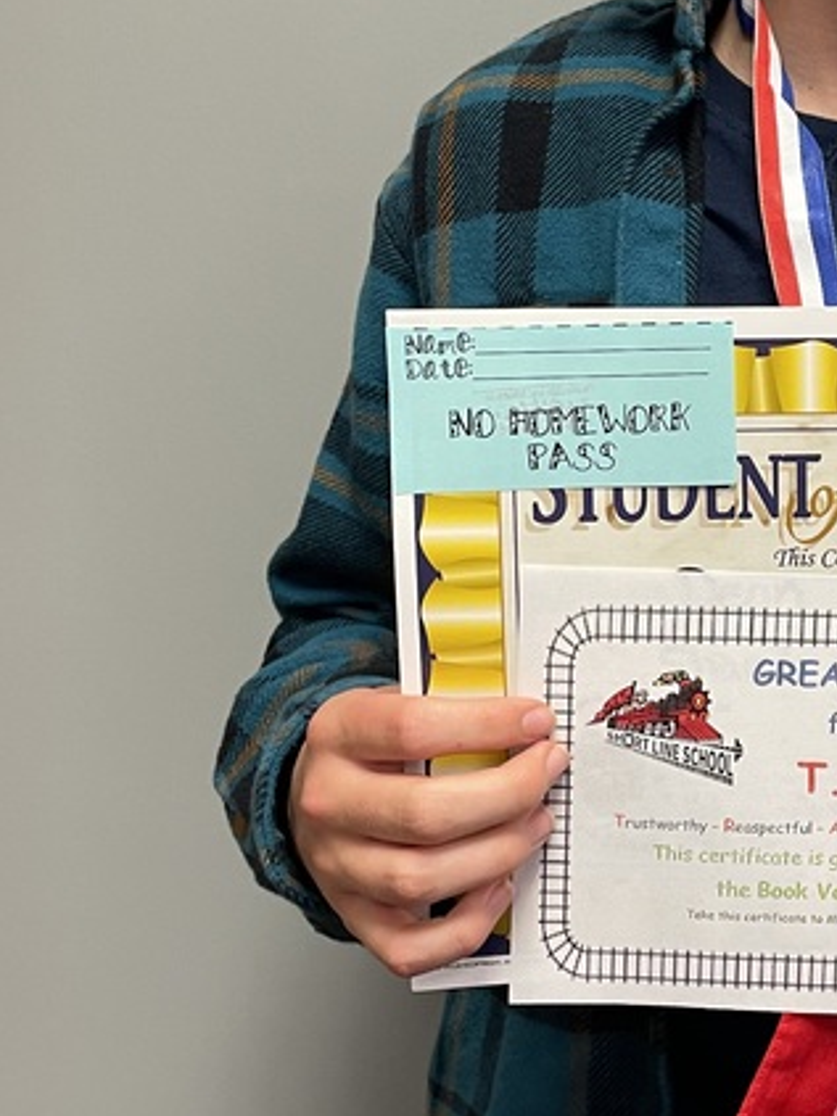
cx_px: 845
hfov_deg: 22.4
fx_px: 2032
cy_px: 422
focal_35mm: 63
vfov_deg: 30.6
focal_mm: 4.2
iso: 80
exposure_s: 1/60
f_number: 1.6
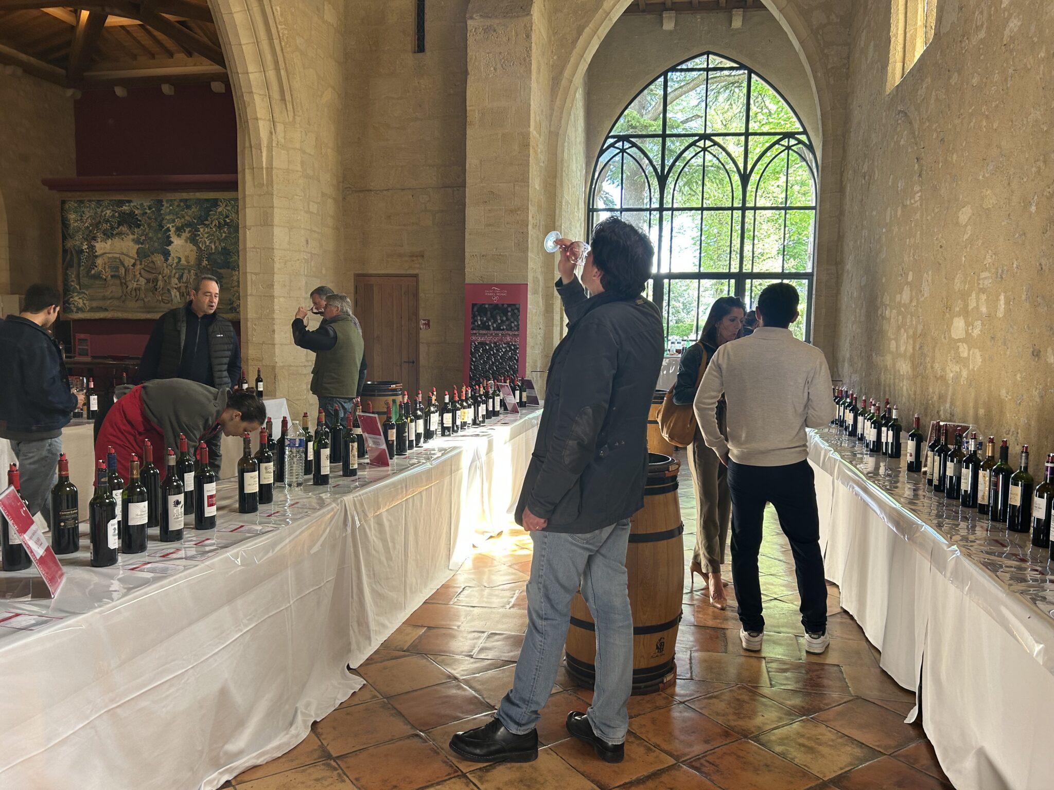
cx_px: 527
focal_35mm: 26
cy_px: 395
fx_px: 792
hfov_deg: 67.3
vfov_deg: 53.1
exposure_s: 1/121
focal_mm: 5.7
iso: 80
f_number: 1.5
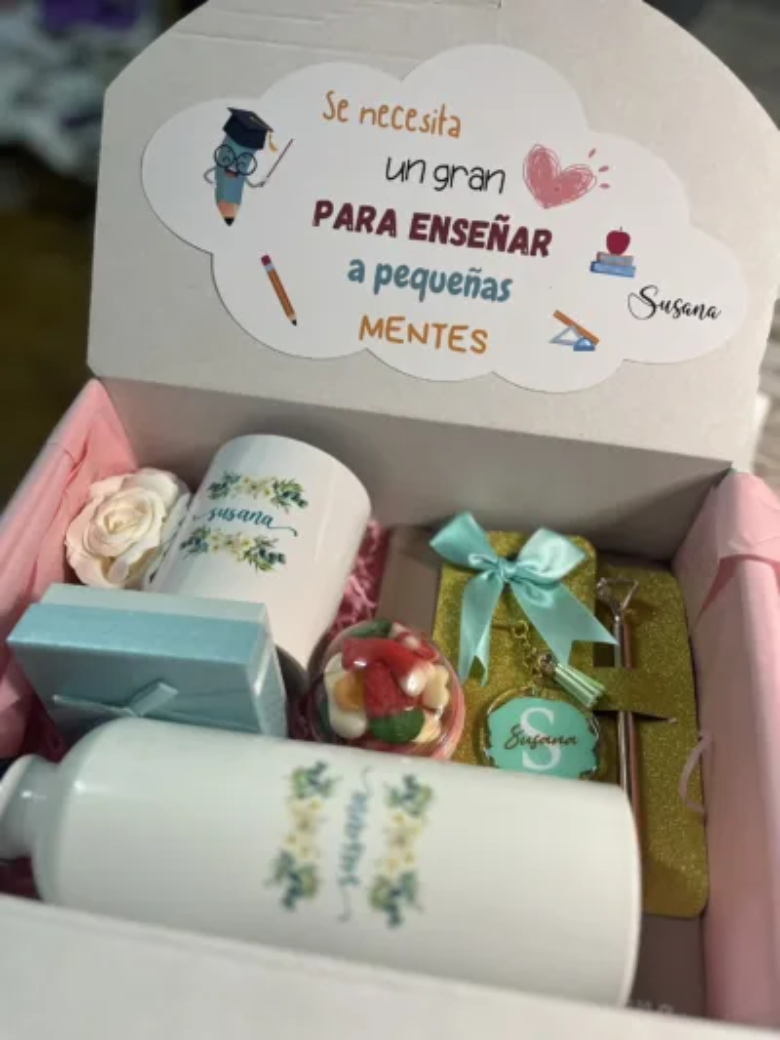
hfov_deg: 53.1
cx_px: 390
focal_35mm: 26
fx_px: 781
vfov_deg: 67.3
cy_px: 520
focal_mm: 5.1
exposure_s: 1/100
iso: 125
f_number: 1.6
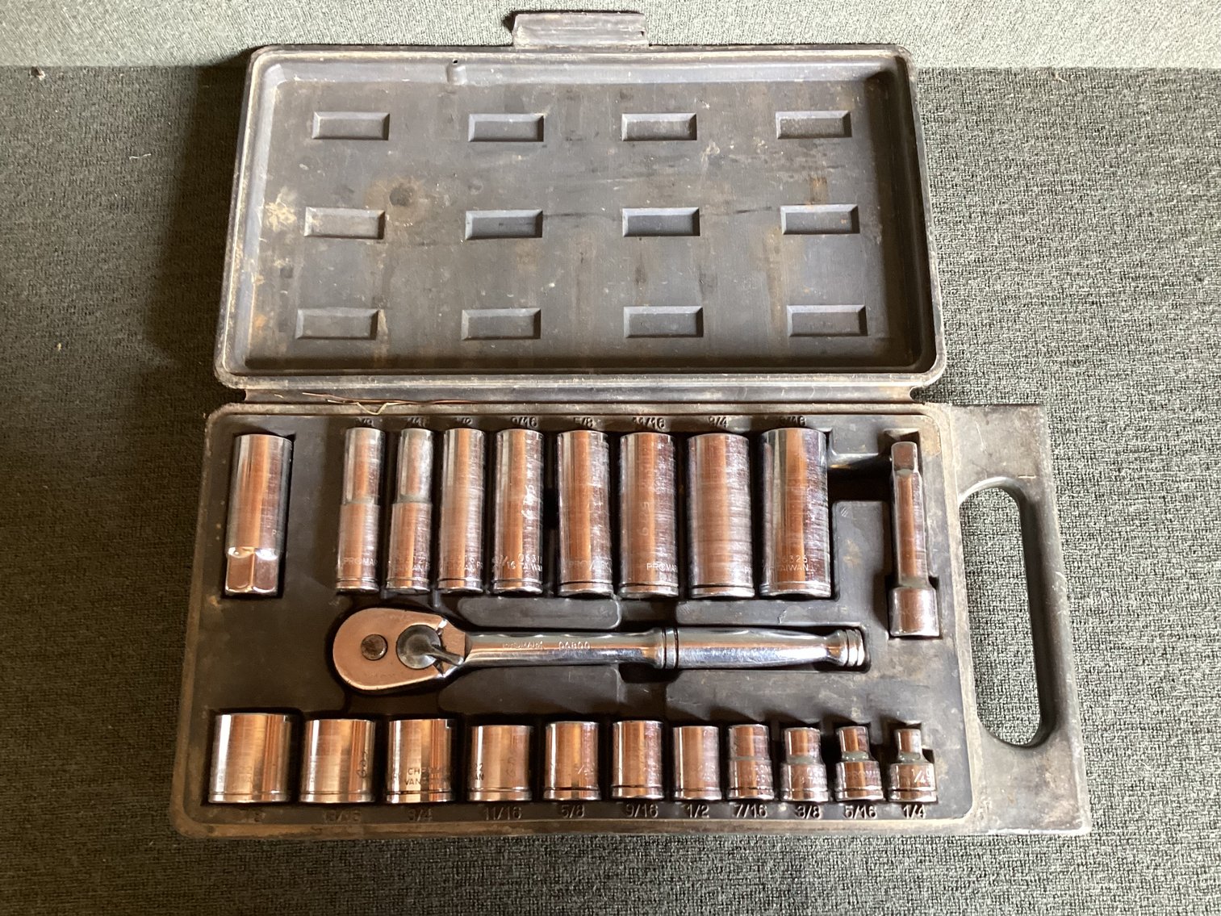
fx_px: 1094
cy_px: 458
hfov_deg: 58.3
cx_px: 610
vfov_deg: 45.4
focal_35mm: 31
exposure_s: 1/50
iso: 250
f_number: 2.4
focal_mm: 3.3
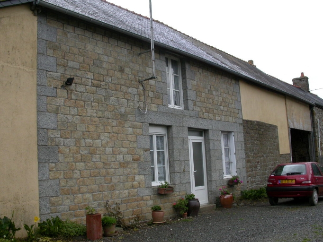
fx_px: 355
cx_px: 162
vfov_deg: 37.7
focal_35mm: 38
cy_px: 121
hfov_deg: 49.0
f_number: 6
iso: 100
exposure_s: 1/210
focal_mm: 7.85
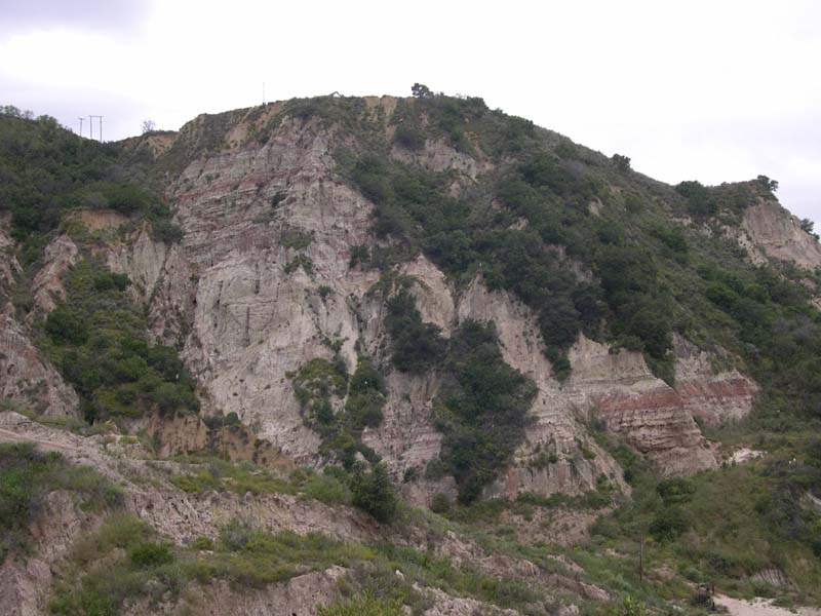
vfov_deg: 37.7
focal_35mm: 38
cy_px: 308
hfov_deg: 49.0
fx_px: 901
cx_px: 410
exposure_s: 1/120
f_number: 7.6
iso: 100
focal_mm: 8
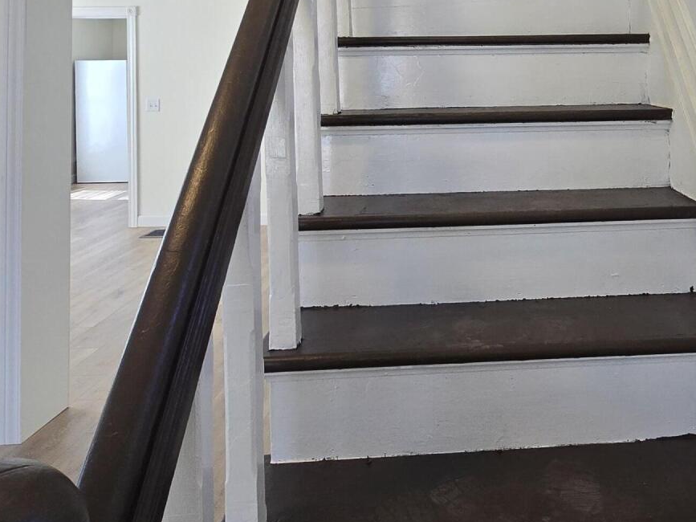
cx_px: 495
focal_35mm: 30
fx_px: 603
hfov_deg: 57.8
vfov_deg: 43.7
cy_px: 76
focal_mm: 2.2
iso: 100
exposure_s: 1/120
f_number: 2.2
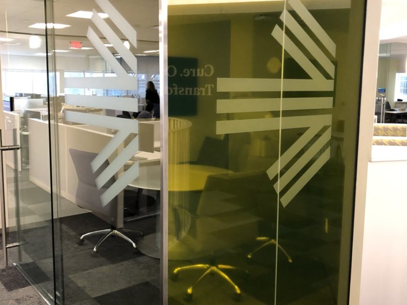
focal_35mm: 28
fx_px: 329
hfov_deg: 63.4
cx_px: 204
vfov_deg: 49.7
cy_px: 152
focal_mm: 4
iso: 100
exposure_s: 1/13
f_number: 1.8
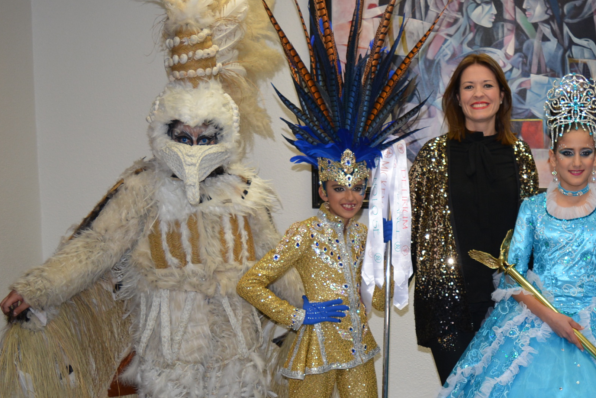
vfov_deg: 24.0
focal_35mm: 56
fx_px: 928
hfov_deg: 34.3
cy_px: 301
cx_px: 498
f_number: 3.5
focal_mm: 20
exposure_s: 1/80
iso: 400
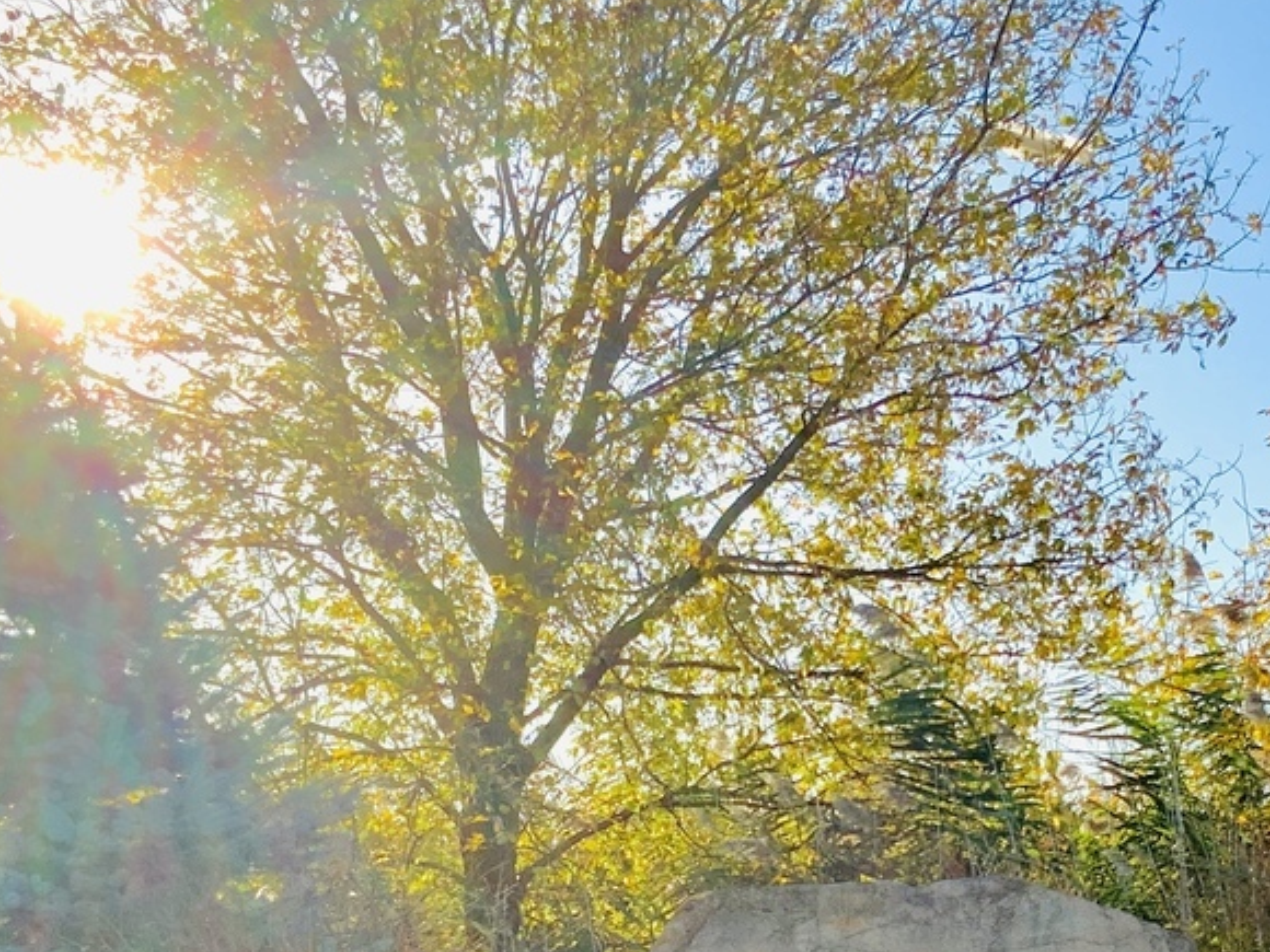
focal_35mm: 72
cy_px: 766
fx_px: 2642
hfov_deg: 26.6
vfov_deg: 20.2
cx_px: 968
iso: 16
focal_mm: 3
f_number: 1.8
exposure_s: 1/912
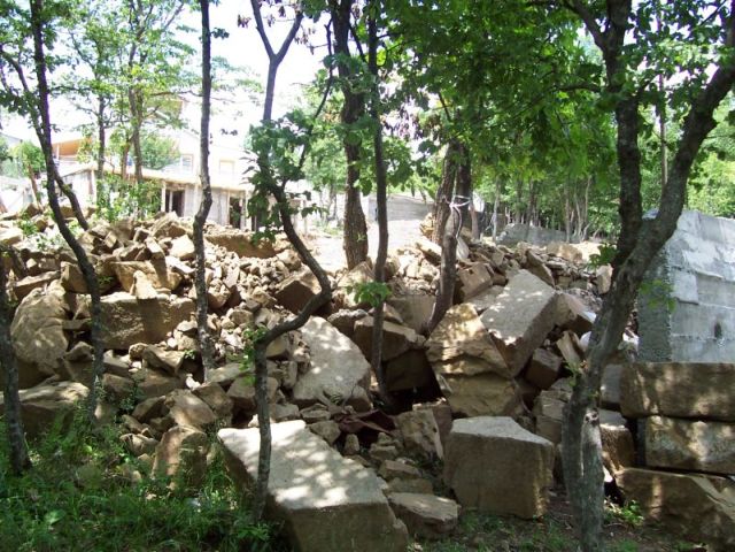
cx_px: 368
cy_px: 276
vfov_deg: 38.7
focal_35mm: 37
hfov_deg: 50.1
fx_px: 786
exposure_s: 1/350
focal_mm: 5.6
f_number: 2.8
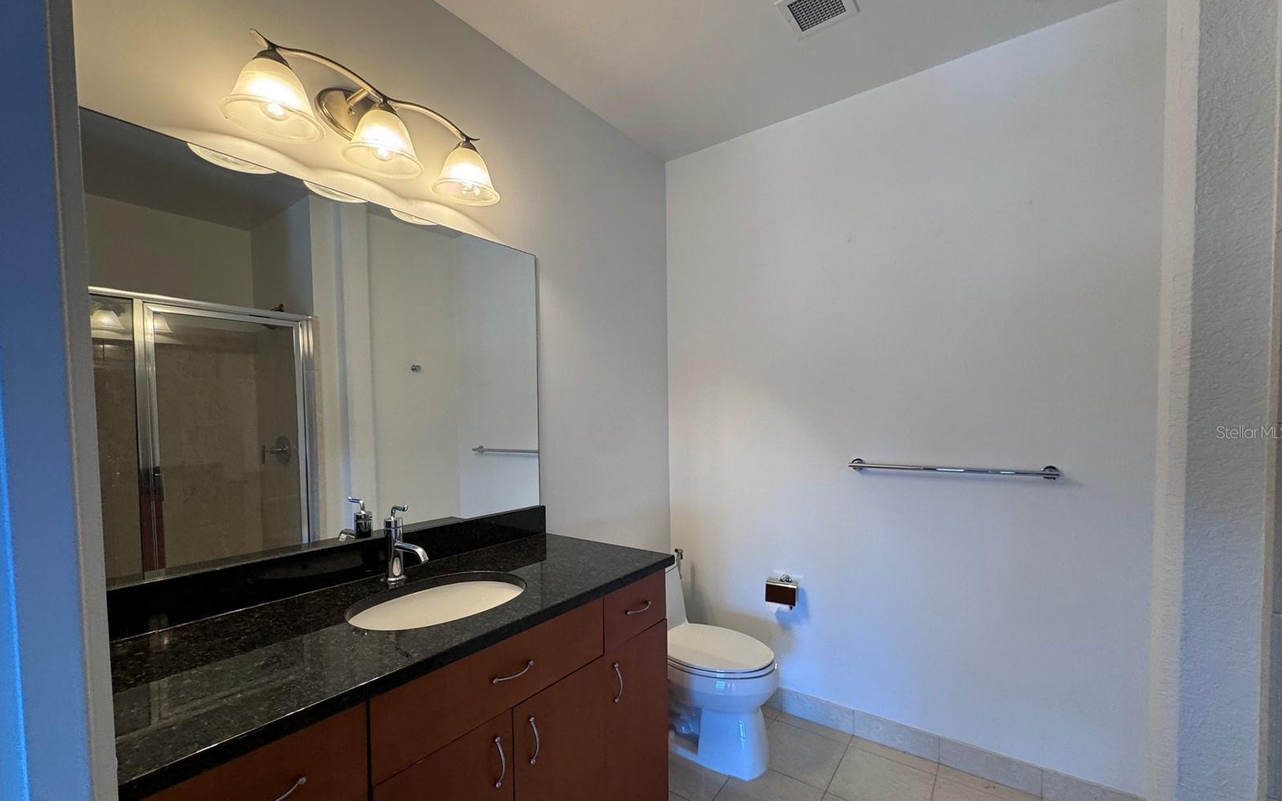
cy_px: 432
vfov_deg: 74.7
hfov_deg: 101.5
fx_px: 524
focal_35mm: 15
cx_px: 645
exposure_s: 1/120
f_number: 2.2
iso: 160
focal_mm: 2.22
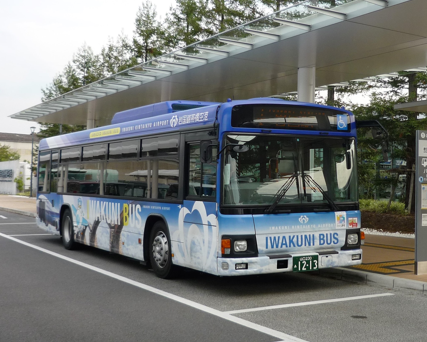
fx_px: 480
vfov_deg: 39.2
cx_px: 241
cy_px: 168
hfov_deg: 47.8
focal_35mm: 38
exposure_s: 1/500
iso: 100
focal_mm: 5.5
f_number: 2.8
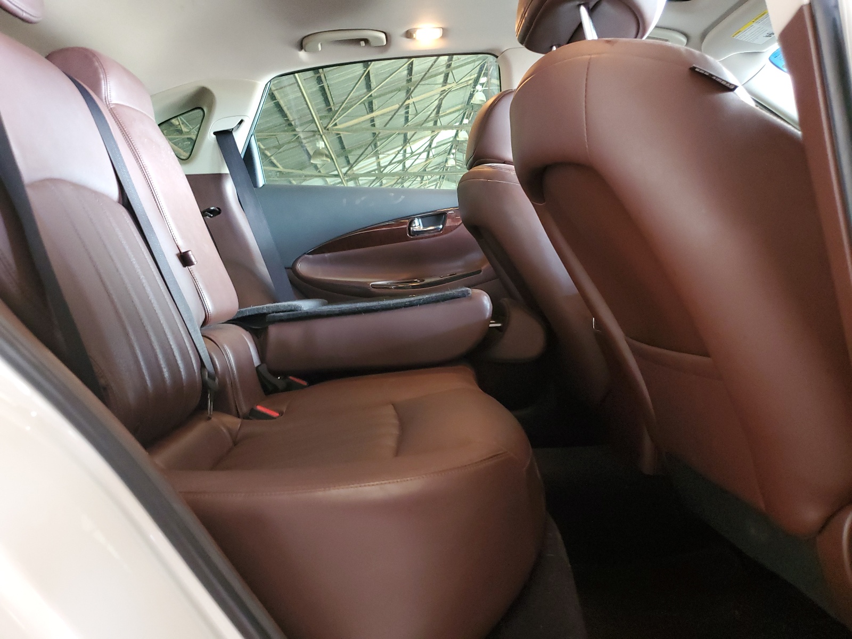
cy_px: 320
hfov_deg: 67.3
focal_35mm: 26
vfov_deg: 53.1
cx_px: 426
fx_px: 640
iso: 323
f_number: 1.5
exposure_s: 1/25
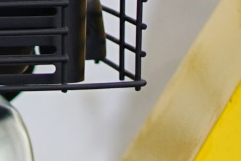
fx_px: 3288
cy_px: 382
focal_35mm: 491
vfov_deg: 2.8
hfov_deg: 4.1
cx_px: -422
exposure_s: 1/2500
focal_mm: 50
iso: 250
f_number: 1.8
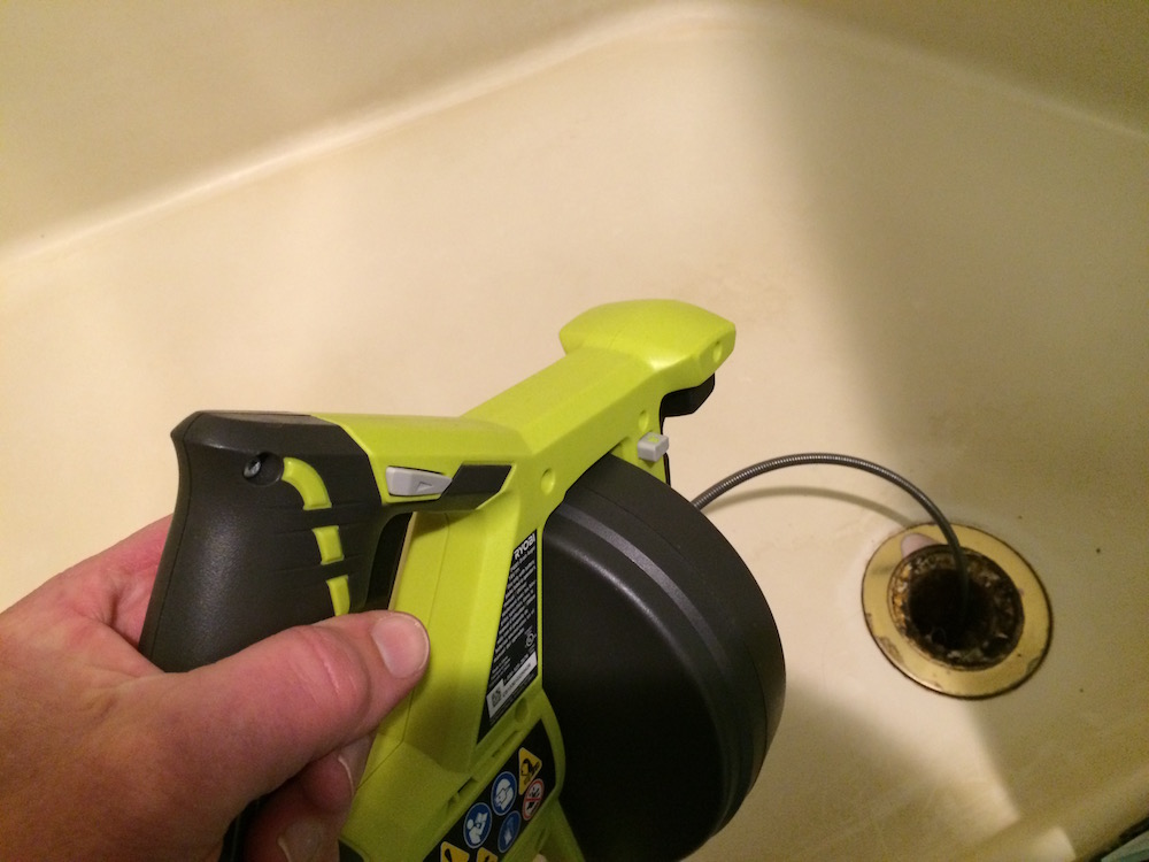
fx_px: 963
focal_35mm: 29
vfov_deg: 48.2
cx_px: 574
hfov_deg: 61.7
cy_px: 431
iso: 250
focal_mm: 4.15
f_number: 2.2
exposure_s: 1/30
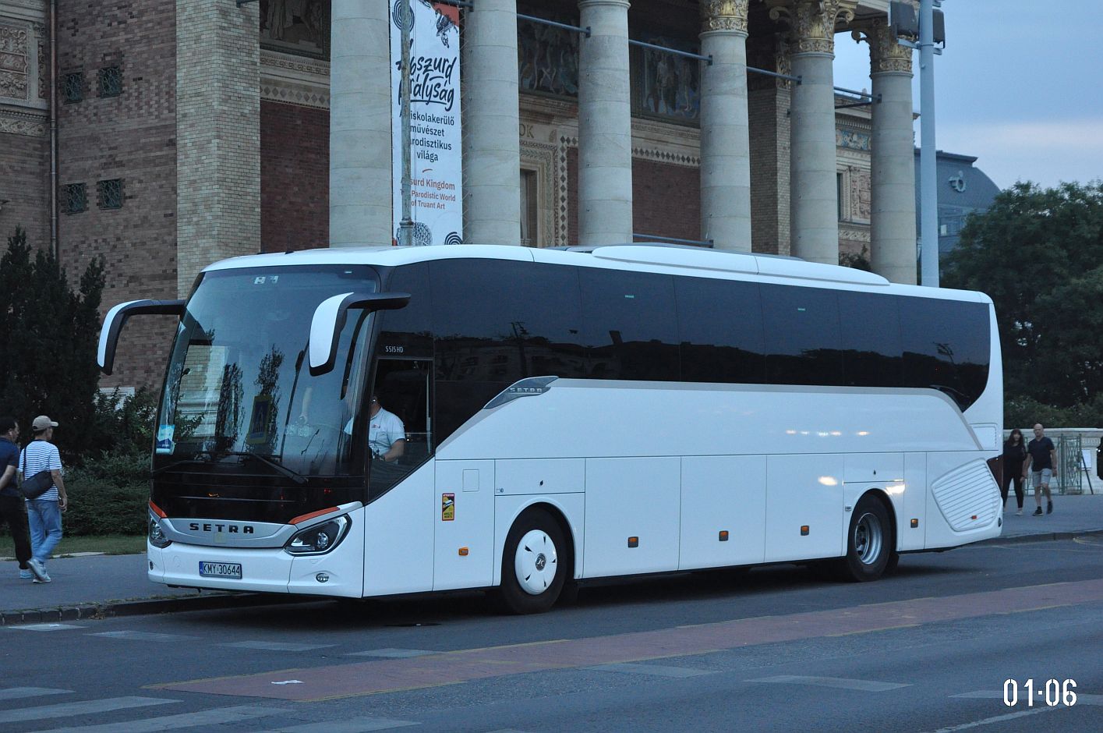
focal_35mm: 72
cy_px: 366
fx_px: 2203
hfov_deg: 28.1
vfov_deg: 18.9
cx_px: 552
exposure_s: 1/40
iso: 1600
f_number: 4.8
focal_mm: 48
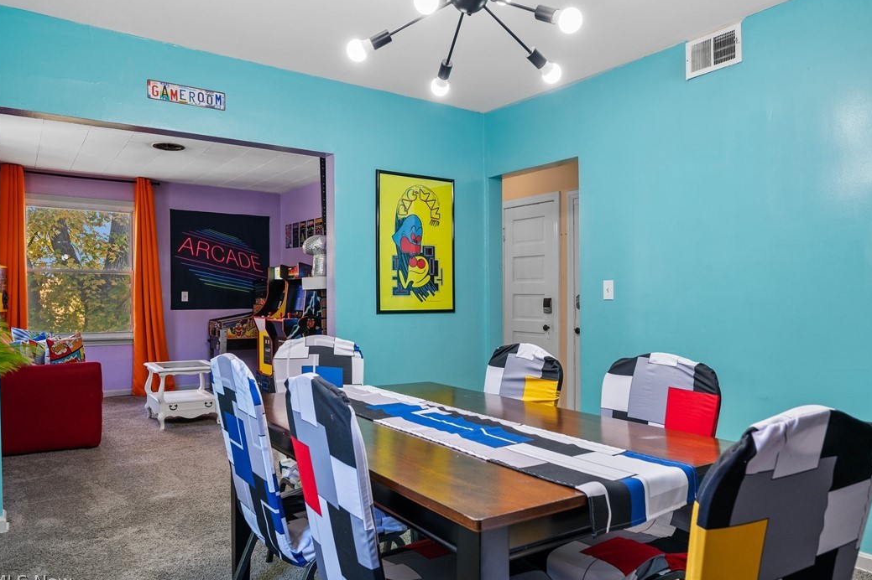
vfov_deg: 54.0
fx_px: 570
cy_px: 293
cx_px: 444
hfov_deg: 74.9
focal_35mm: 24
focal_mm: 22.5
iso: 400
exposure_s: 1/6
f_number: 8
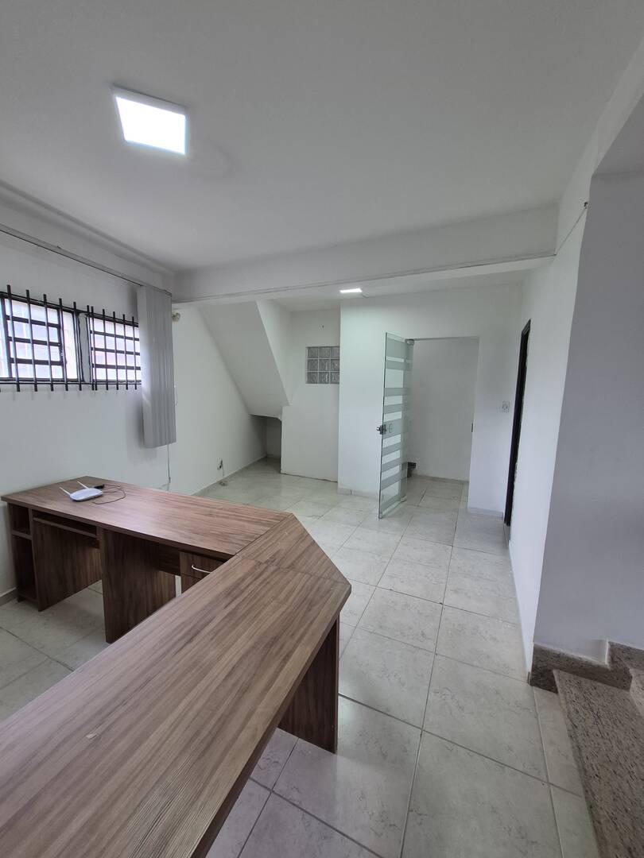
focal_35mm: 13
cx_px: 322
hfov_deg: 89.9
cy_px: 429
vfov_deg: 106.2
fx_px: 322
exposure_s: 1/60
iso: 80
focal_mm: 1.74
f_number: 2.2
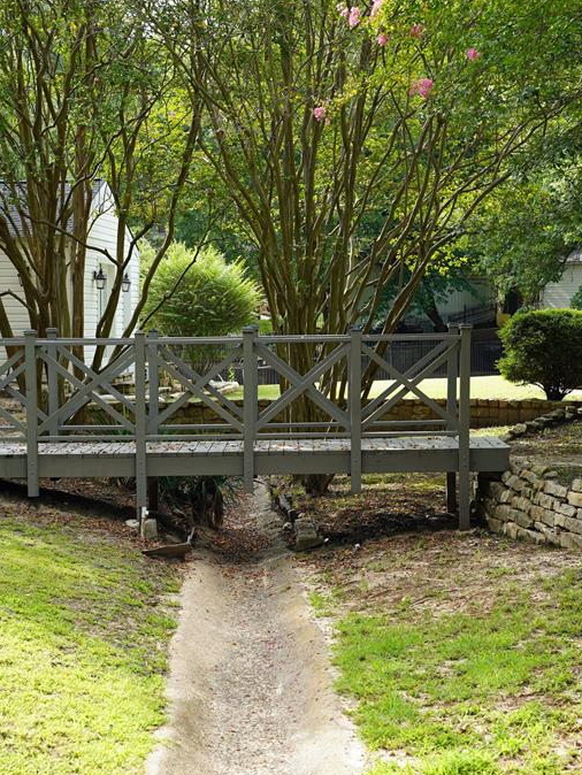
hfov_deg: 20.2
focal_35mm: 73
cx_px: 259
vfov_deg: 26.7
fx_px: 1635
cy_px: 390
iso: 100
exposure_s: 1/80
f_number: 5
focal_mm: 50
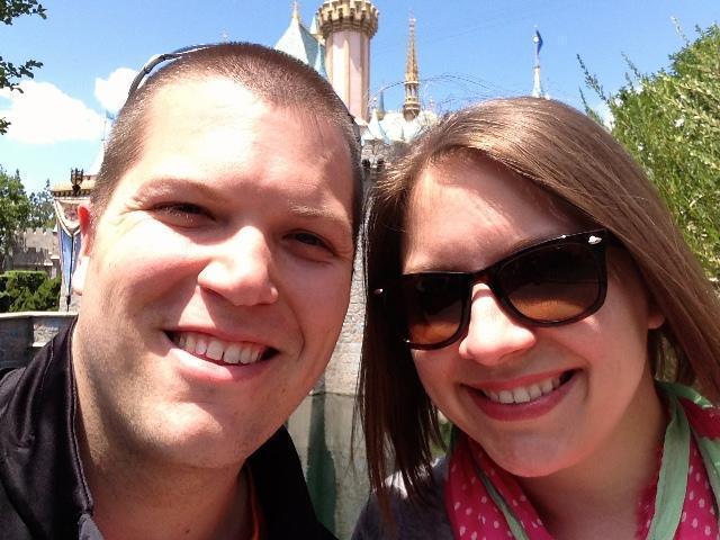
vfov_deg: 40.7
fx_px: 728
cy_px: 270
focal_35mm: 35
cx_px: 360
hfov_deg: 52.6
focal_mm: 2.18
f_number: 2.4
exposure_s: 1/805
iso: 32
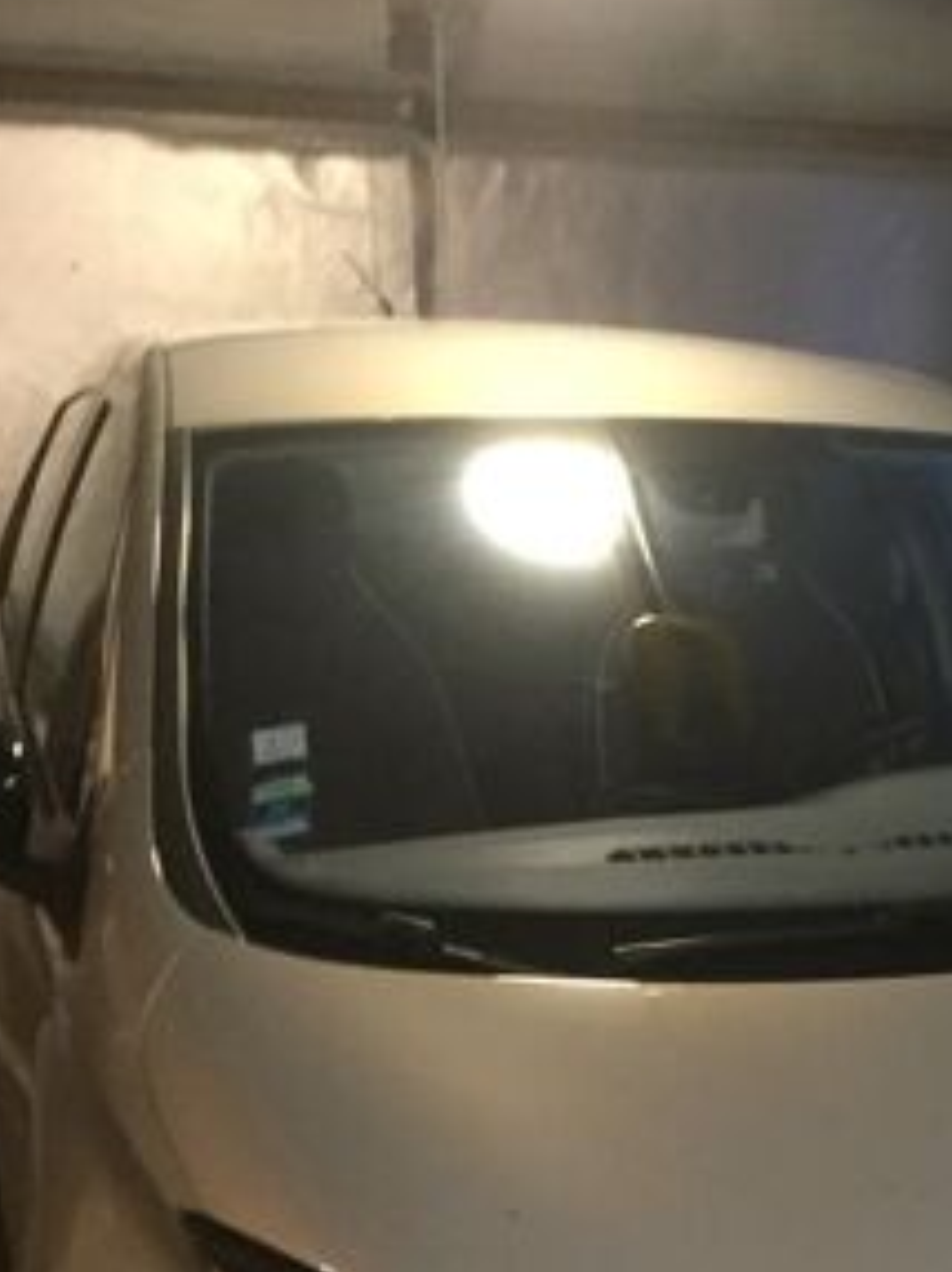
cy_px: 1281
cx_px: 854
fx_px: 2387
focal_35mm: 65
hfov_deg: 22.0
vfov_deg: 28.0
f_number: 2.2
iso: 250
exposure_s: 1/25
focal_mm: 4.15
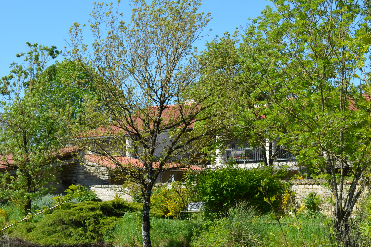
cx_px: 181
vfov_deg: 14.8
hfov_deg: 22.1
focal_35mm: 92
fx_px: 948
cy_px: 211
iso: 110
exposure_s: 1/250
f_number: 8
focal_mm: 34
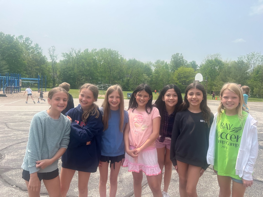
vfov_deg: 53.1
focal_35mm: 26
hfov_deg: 67.3
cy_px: 98
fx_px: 198
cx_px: 132
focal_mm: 5.7
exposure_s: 1/4115
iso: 50
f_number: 1.5
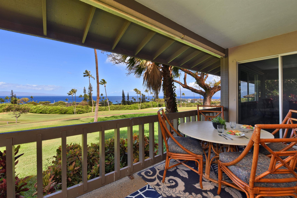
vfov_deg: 77.4
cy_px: 99
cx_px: 148
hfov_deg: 100.4
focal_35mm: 15
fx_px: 124
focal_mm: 15
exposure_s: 1/60
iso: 1250
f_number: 16
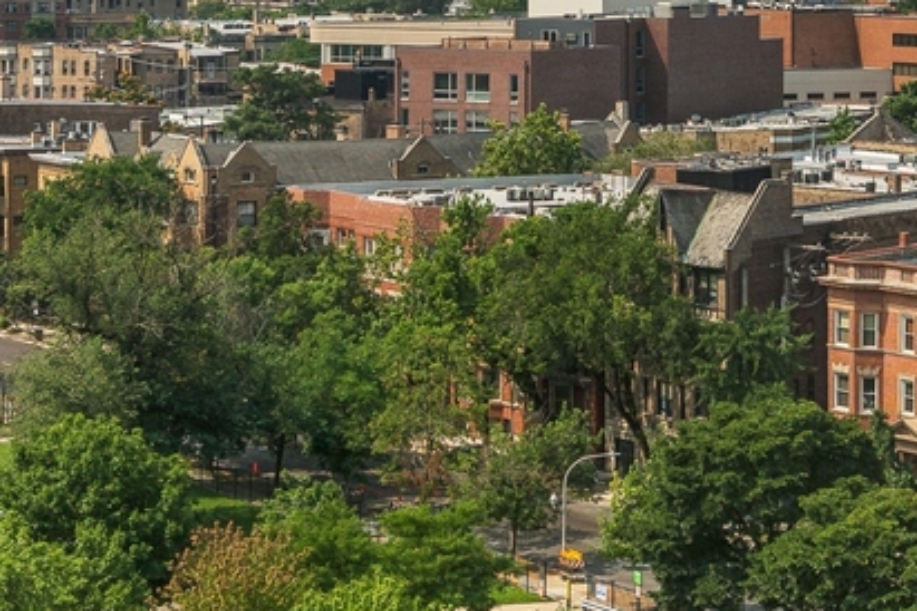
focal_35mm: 138
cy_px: -7
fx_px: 3515
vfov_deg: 9.9
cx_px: 808
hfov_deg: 14.7
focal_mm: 35
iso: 200
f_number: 9
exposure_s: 1/800
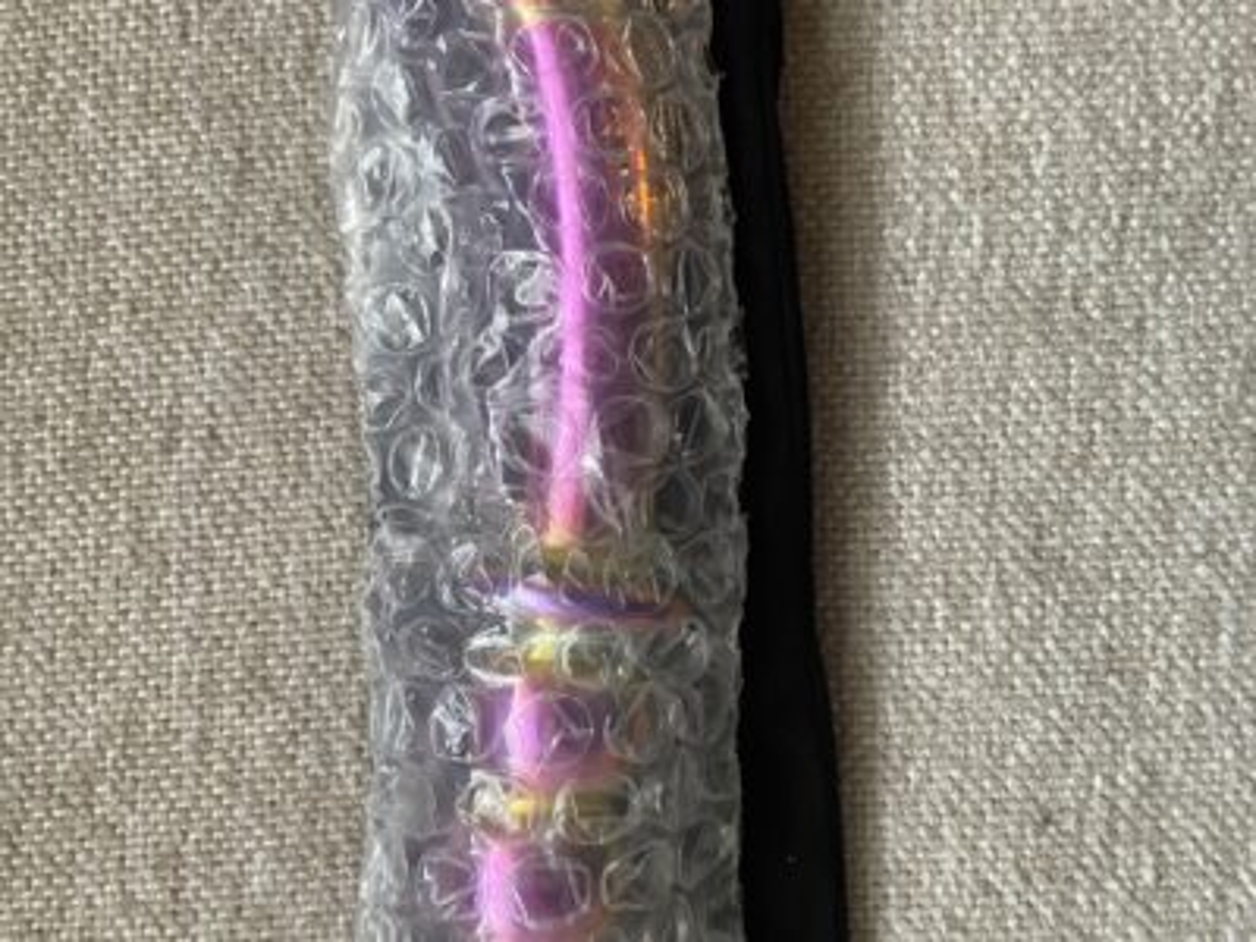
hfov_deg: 67.3
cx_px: 628
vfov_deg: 53.1
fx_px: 943
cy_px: 471
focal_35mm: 26
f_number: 1.6
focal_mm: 4.2
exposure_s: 1/33
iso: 400
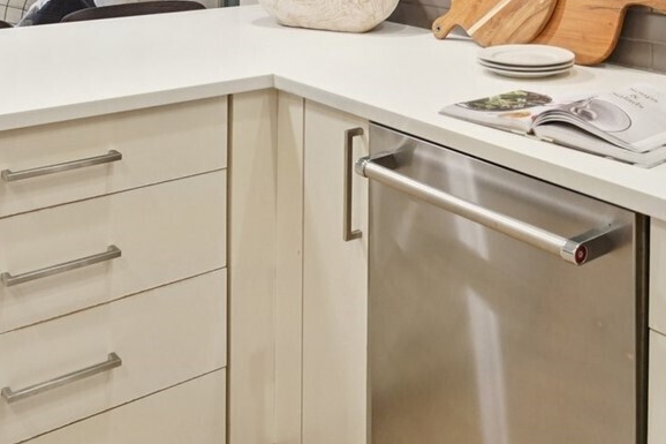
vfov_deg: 25.4
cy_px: -103
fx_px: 869
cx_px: 418
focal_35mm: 47
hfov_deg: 41.6
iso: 1600
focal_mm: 16
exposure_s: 1/40
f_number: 8
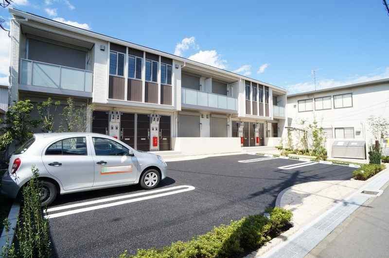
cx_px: 194
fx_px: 259
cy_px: 129
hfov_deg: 73.8
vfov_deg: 53.0
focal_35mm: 24
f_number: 11
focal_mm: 16
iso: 200
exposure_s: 1/200
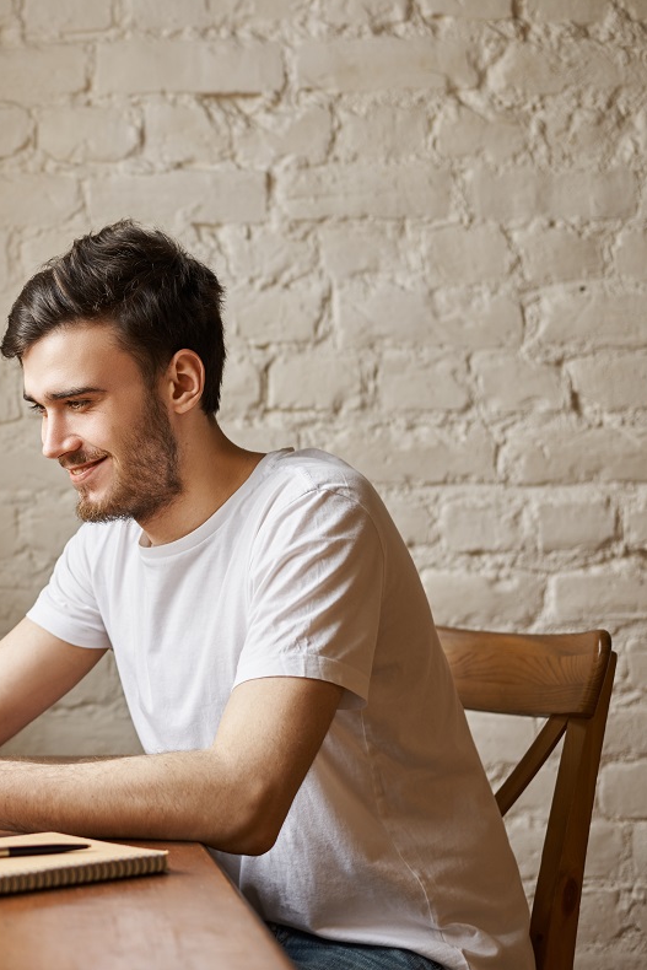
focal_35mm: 76
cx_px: -55
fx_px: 2048
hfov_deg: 17.4
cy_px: 479
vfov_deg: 26.6
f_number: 2.8
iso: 100
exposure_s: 1/160
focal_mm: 50
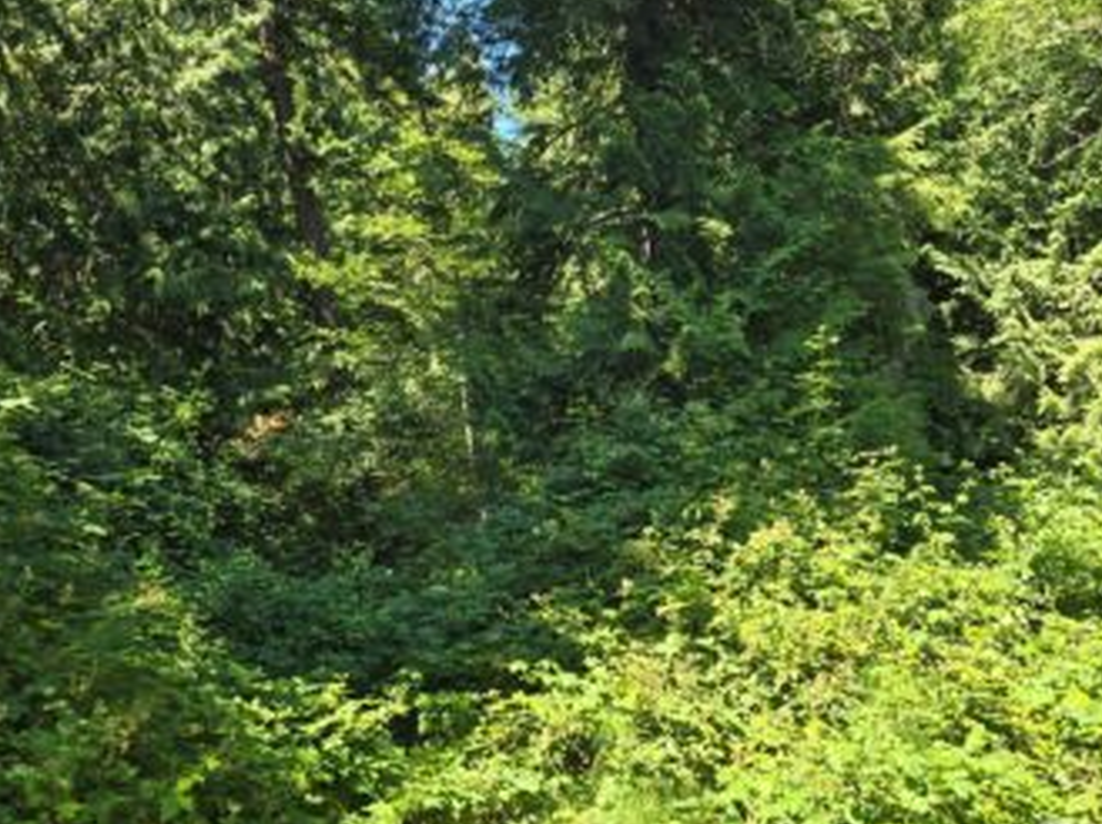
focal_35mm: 28
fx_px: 890
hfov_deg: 63.5
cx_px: 579
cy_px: 372
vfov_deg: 49.6
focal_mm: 5.4
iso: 25
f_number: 1.8
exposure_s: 1/193
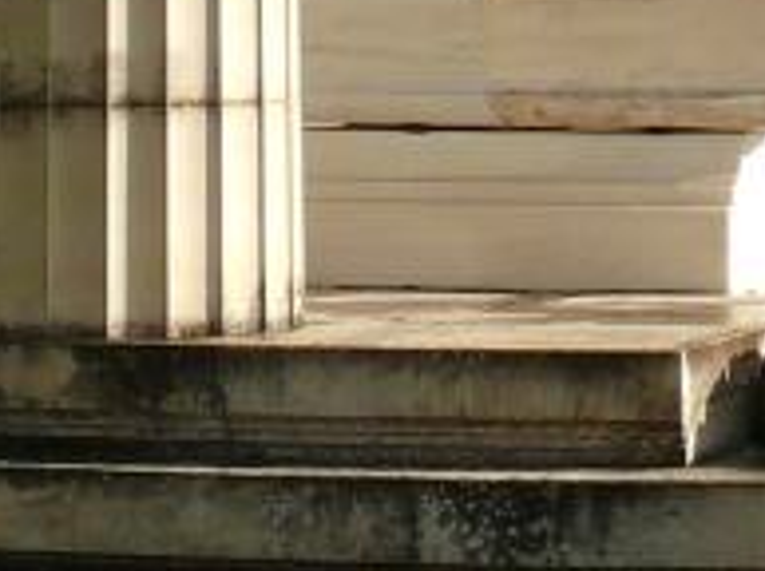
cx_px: 922
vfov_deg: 5.3
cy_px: -983
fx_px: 5890
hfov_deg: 7.4
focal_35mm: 267
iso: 100
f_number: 5
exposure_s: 1/200
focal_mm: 7.4
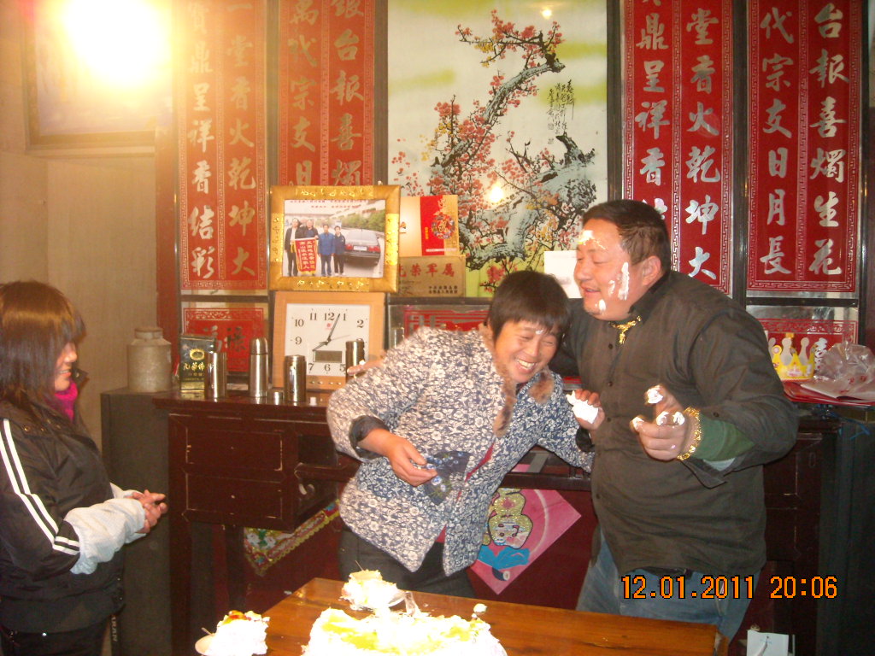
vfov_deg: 40.7
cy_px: 328
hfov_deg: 52.6
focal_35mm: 35
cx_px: 438
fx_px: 885
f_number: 2.8
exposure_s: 1/30
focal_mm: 5.7
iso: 400
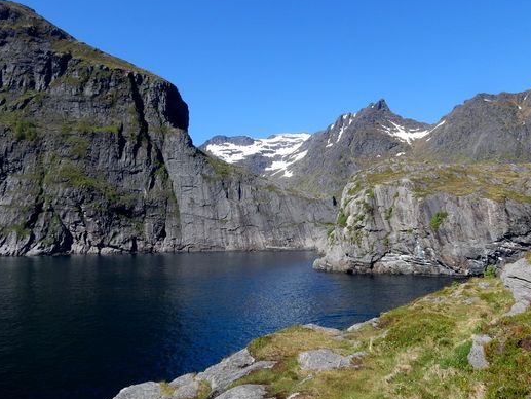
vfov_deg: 48.2
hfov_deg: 61.6
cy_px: 191
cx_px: 288
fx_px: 445
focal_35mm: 29
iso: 125
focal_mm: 4.5
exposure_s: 1/1000
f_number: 3.7
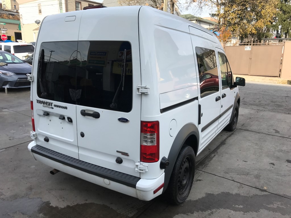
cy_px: 109
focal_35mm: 28
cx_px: 146
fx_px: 235
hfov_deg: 63.4
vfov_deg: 49.7
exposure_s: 1/1053
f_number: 1.8
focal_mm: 3.99
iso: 20
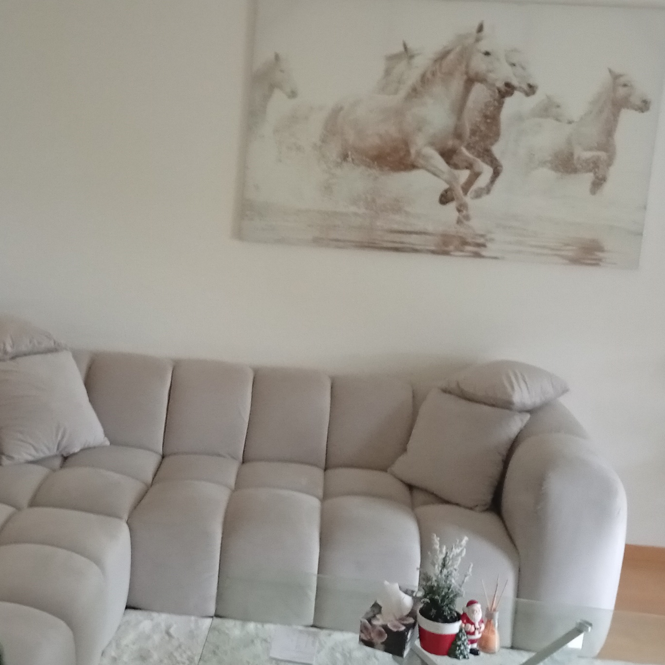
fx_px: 978
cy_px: 299
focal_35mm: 45
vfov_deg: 37.5
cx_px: 257
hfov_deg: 37.4
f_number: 1.8
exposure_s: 1/25
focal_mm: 3.84
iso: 562
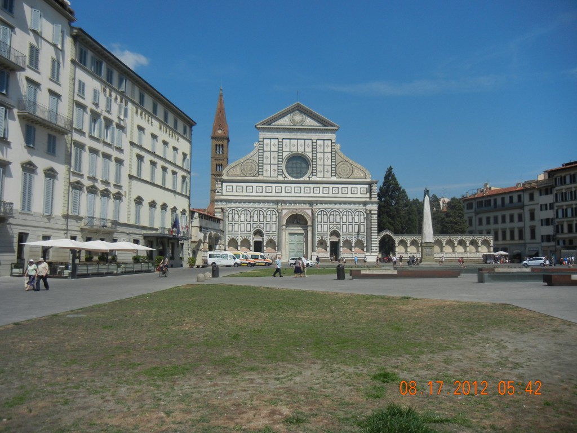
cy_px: 216
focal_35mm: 30
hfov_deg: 60.0
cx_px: 288
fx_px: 500
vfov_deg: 46.8
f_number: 7
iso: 160
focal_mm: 5.4
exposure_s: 1/740
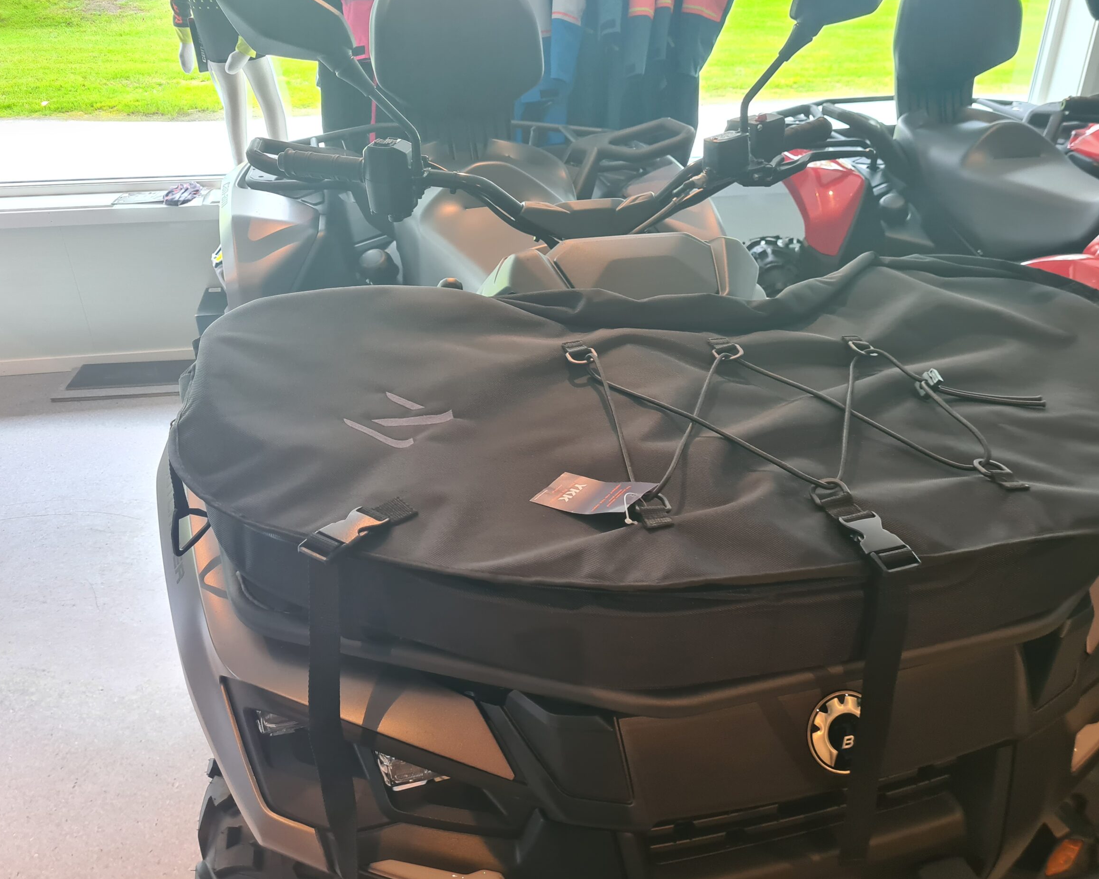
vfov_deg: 51.5
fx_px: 911
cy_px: 444
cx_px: 603
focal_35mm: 28
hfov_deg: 62.1
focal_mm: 5.4
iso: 200
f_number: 1.8
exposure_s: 1/50
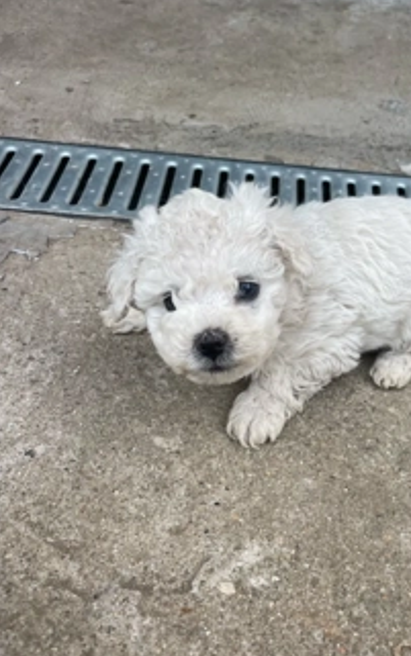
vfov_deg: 58.0
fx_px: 591
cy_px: 292
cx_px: 305
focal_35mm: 33
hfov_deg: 37.5
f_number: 1.6
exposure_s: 1/212
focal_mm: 5.1
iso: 32
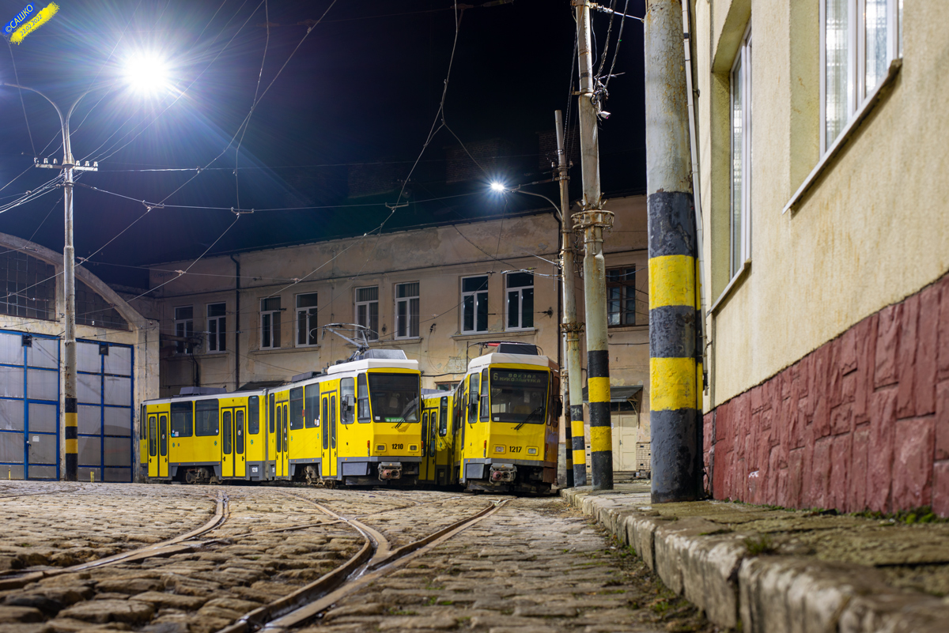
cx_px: 474
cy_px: 316
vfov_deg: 27.0
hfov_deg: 39.6
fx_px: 1318
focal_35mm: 50
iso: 100
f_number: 5.6
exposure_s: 4
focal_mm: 50
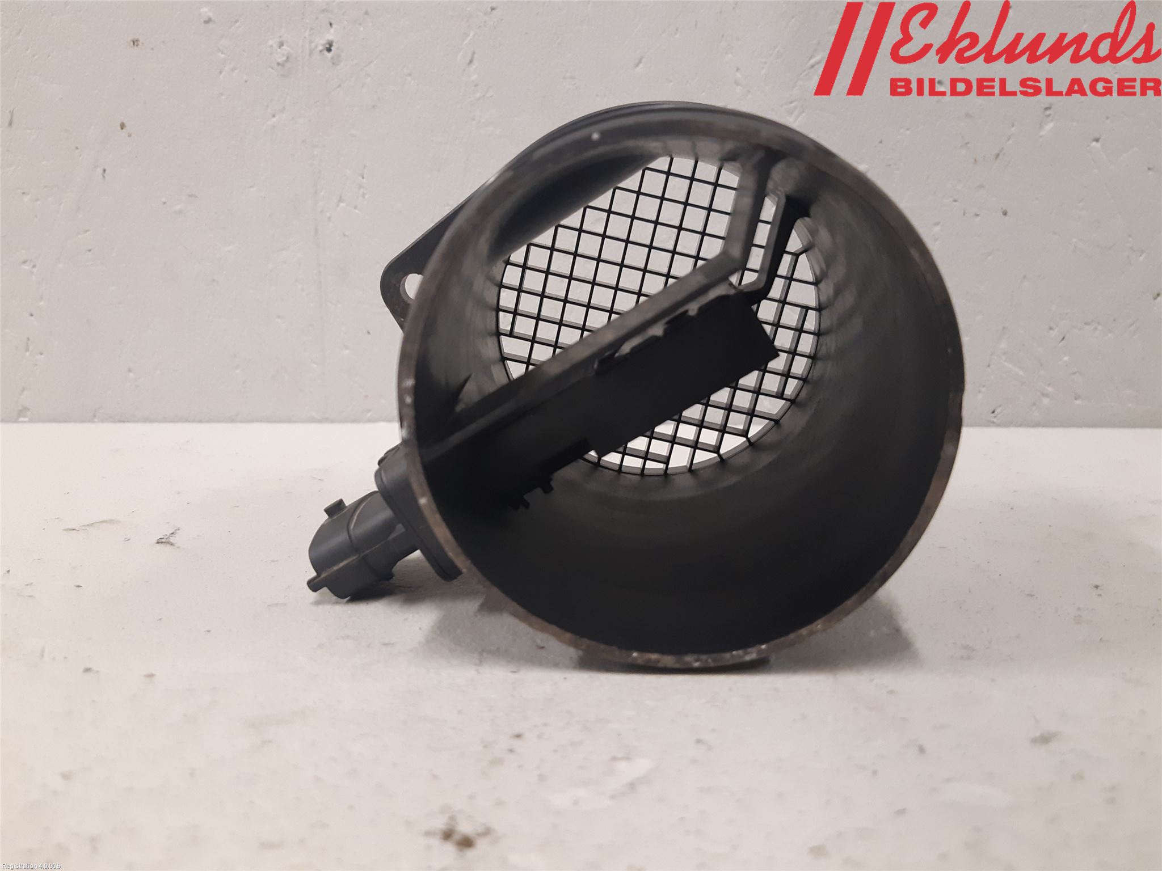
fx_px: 873
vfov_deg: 53.1
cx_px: 581
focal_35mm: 26
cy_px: 436
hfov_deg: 67.3
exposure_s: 1/50
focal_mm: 3.93
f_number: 1.7
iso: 250
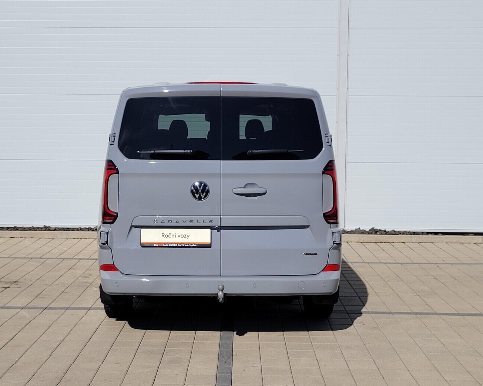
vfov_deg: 51.5
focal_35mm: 28
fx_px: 400
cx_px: 220
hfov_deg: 62.1
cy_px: 193
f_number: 1.8
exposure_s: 1/4385
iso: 40
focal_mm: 5.4
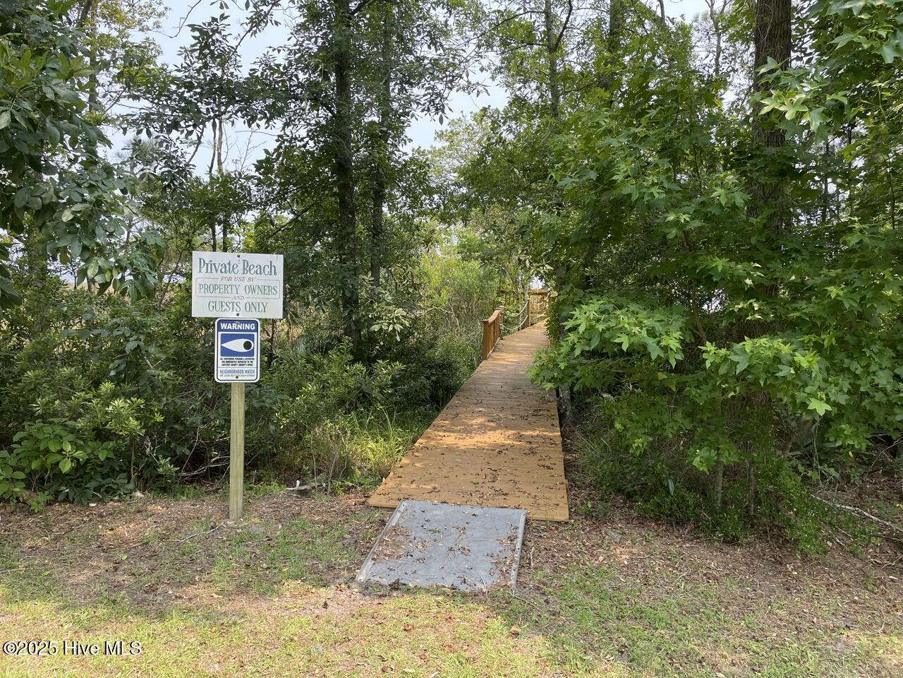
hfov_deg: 67.3
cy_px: 339
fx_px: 678
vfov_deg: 53.1
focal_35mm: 26
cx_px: 452
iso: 32
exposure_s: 1/678
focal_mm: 4.2
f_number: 1.6
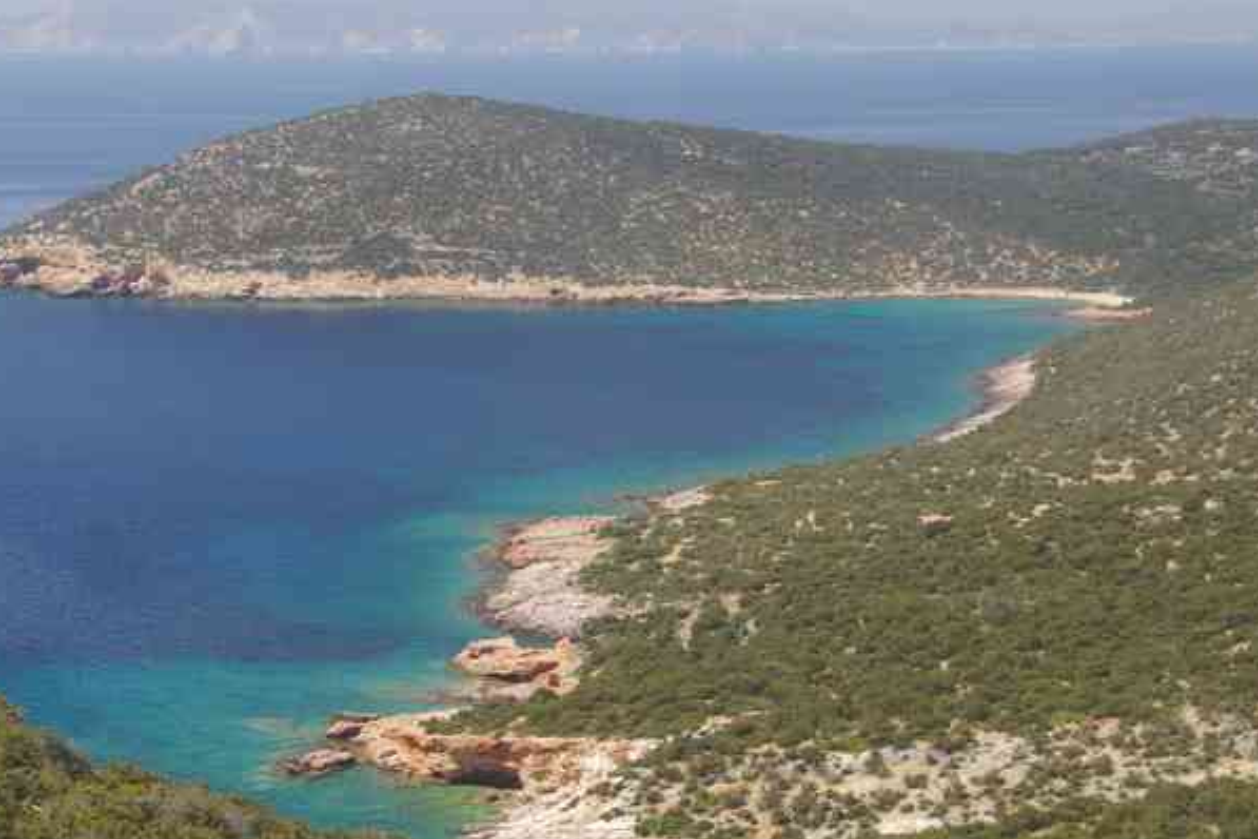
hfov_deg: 21.0
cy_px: 428
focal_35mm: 97
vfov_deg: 14.1
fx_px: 3401
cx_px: 587
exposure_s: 1/60
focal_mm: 38.8
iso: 200
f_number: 11
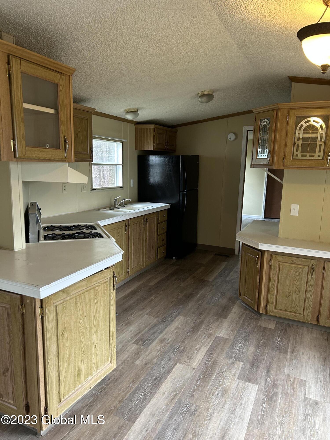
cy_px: 220
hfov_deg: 53.1
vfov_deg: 67.3
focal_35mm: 26
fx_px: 330
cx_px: 165
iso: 160
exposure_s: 1/60
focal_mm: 5.7
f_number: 1.5
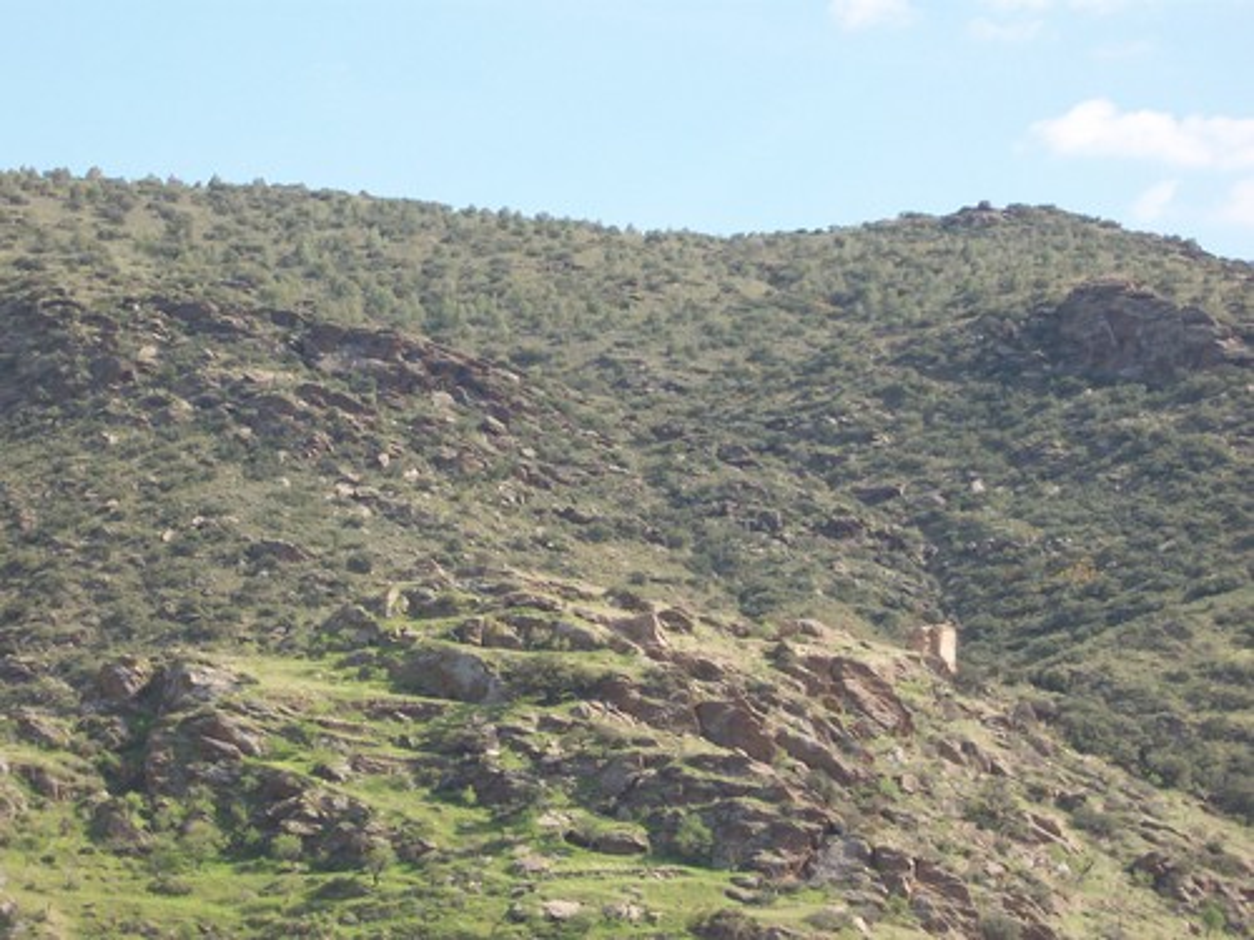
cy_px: 470
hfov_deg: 15.3
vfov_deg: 11.5
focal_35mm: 129
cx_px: 627
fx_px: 4673
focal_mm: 20
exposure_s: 1/180
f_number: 5.6
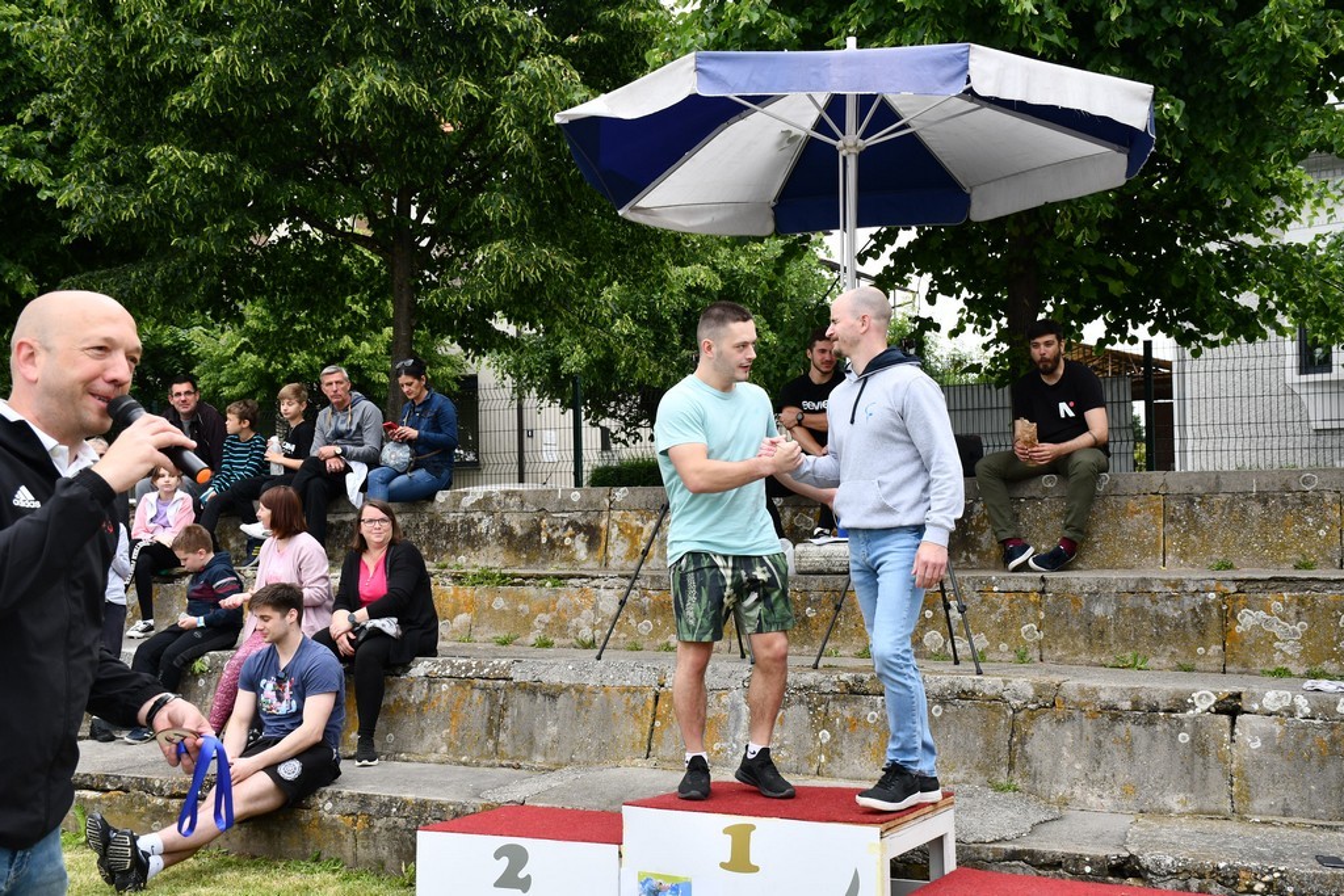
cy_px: 448
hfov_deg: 43.6
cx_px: 672
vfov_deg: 29.9
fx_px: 1680
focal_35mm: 45
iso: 200
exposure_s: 1/250
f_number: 6.3
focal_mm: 30
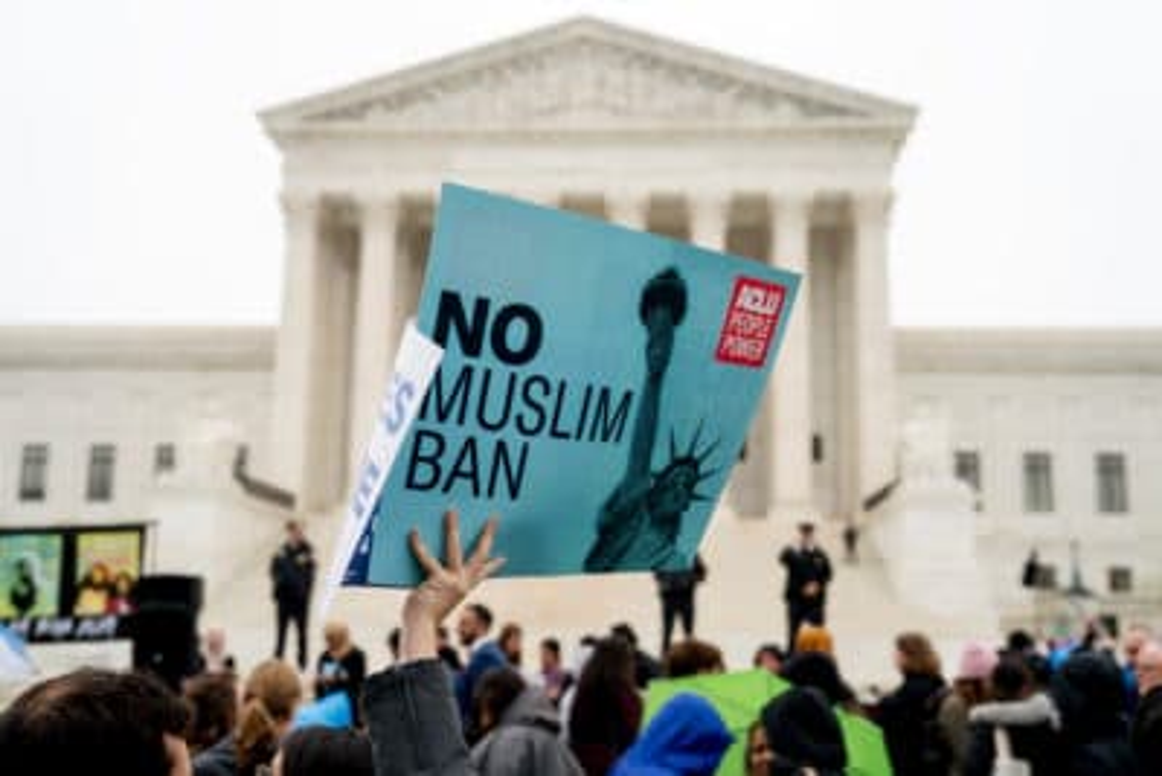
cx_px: 581
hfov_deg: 48.4
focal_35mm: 40
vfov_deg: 33.4
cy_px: 388
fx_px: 1292
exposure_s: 1/800
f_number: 3.2
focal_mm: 40
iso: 200
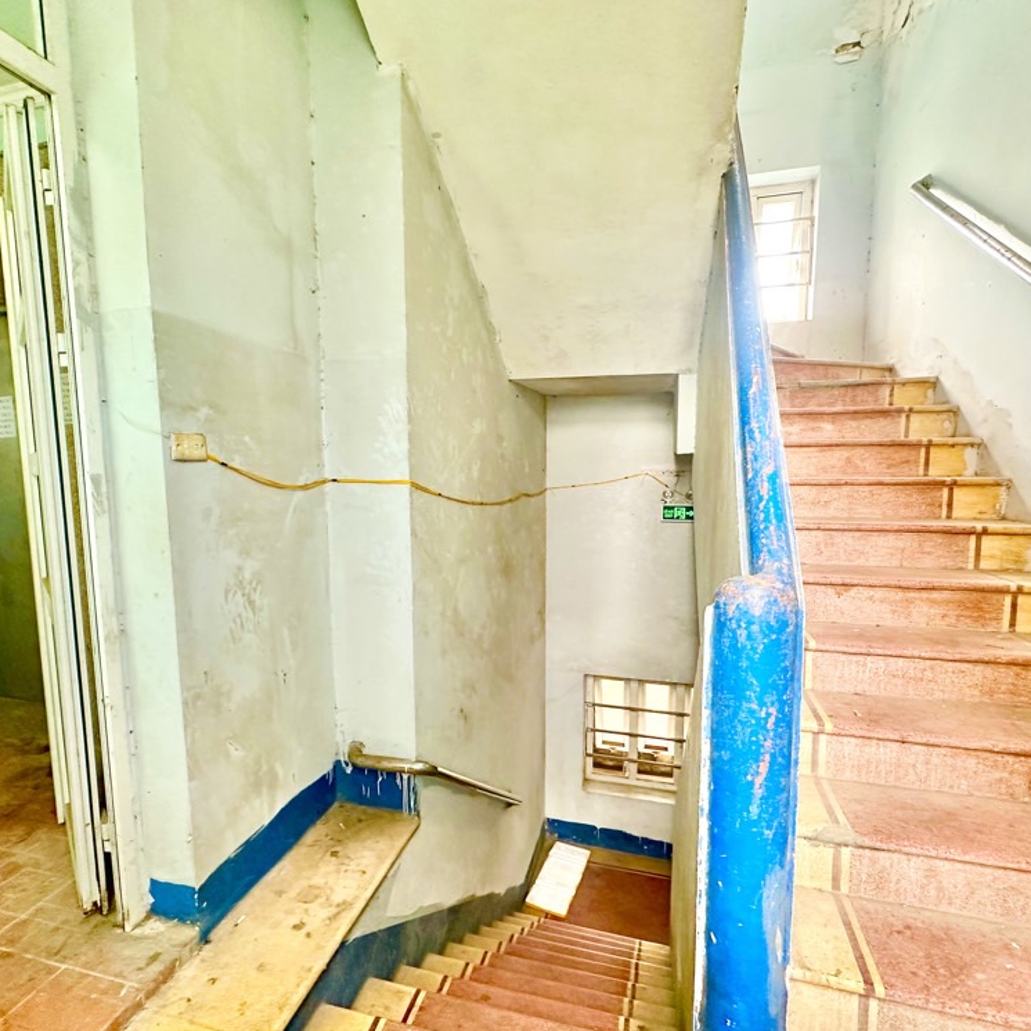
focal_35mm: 17
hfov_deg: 84.0
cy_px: 524
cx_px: 516
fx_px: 573
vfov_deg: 84.0
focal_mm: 2.22
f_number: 2.2
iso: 320
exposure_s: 1/88
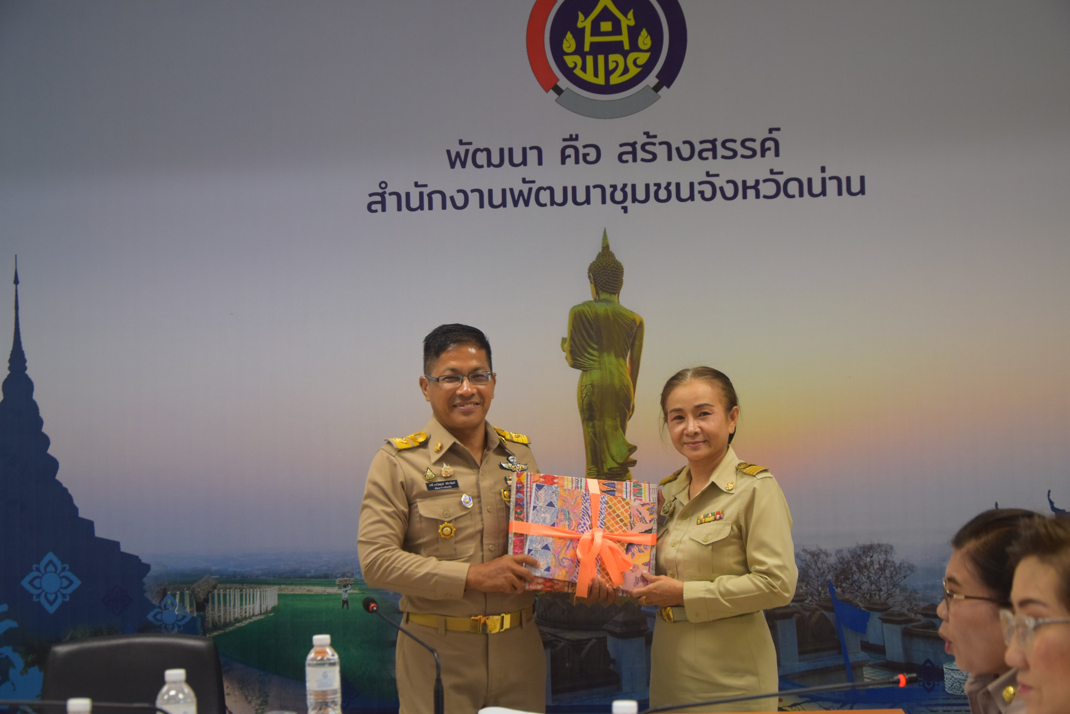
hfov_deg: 28.1
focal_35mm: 72
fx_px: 2140
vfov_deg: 18.9
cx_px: 535
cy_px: 357
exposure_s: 1/80
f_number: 4.8
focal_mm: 48
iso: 1000
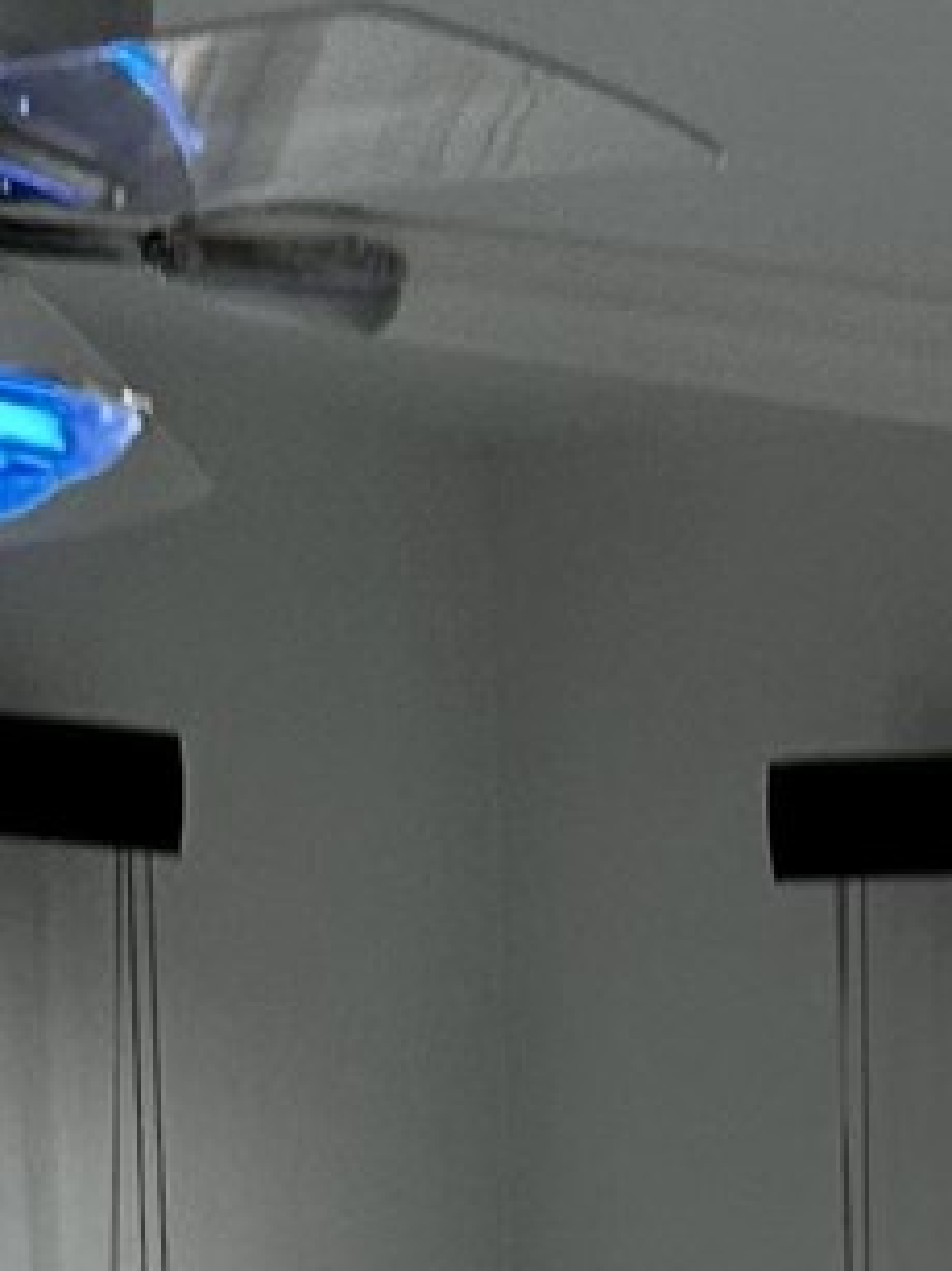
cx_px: 1821
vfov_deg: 10.3
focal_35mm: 180
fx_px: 6605
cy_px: 2364
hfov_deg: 7.9
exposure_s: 1/60
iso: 125
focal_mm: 6.86
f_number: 1.78
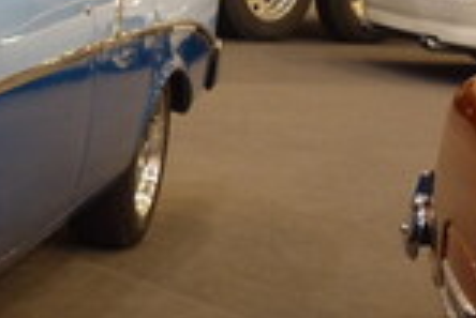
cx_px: -412
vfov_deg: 9.7
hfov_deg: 12.9
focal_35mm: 142
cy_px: 164
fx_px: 1879
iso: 200
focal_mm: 13.09
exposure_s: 1/40
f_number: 2.8
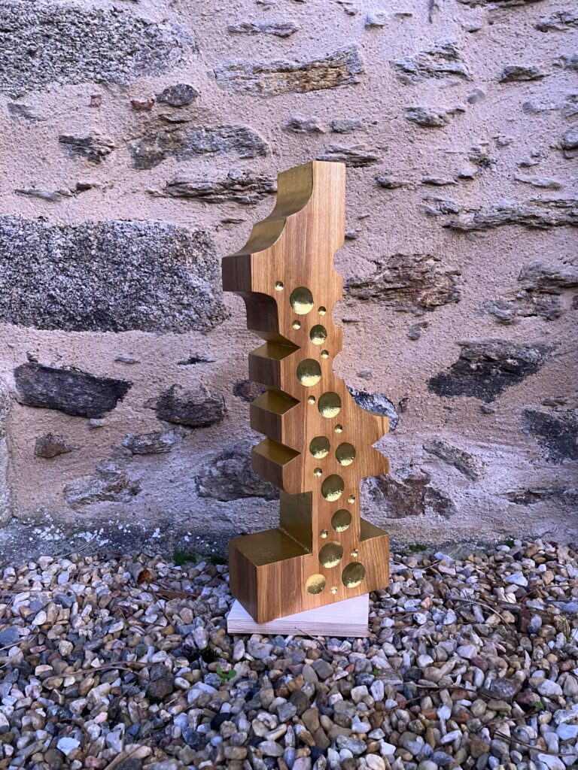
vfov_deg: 63.4
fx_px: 623
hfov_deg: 49.7
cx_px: 289
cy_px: 385
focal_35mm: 28
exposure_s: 1/47
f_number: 1.8
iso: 320
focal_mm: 3.99
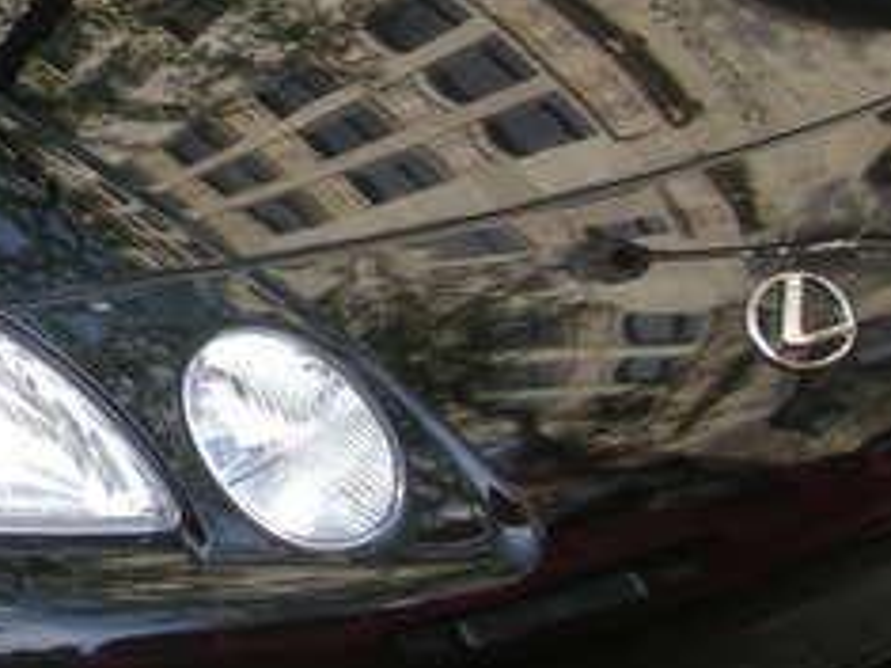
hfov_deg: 15.9
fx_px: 3061
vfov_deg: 12.3
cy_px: -49
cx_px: -201
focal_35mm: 119
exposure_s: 1/150
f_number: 2.8
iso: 50
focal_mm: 5.7
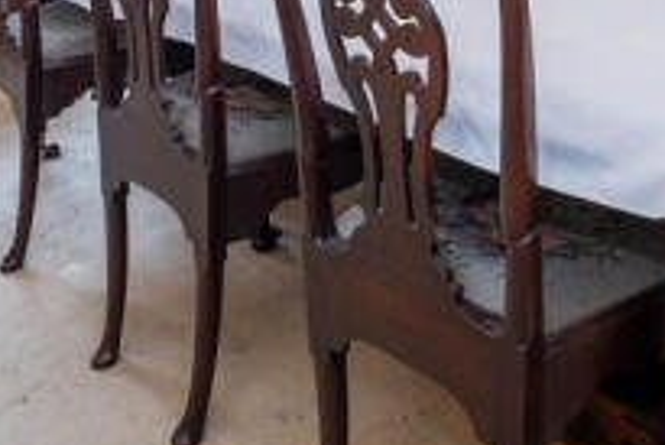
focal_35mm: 48
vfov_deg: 23.3
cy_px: -200
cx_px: 462
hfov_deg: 40.4
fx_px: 887
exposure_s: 1/10
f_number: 5.6
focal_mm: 10
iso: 400
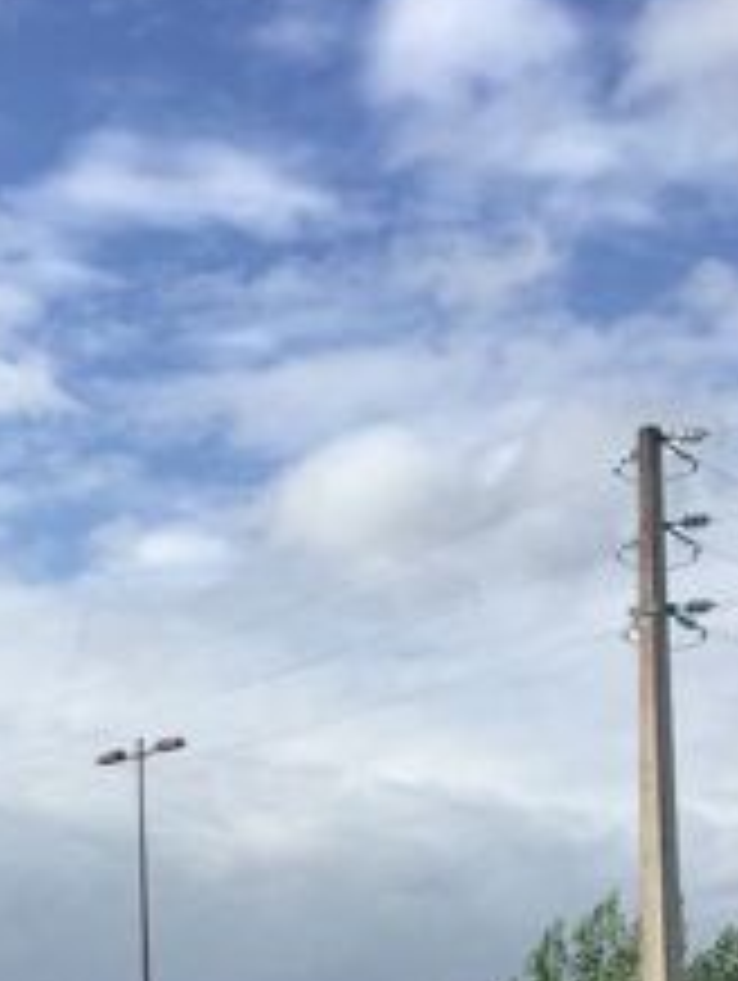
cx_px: 162
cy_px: 1372
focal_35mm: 85
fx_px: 2412
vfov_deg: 20.4
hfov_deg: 17.3
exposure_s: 1/2198
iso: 32
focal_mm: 4.15
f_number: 2.2
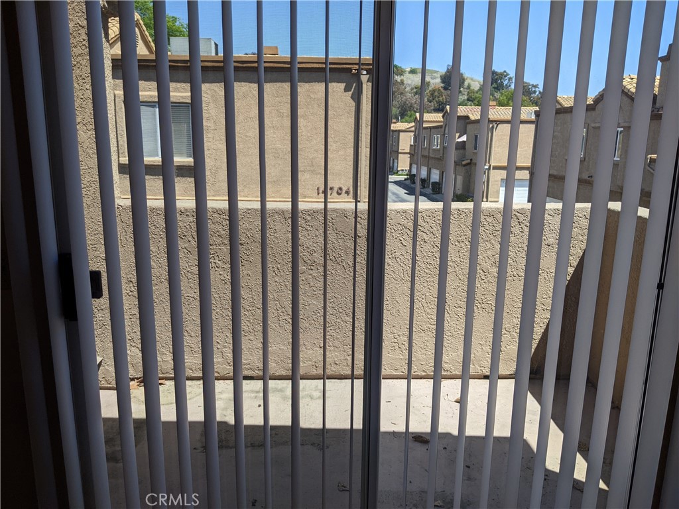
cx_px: 340
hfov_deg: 65.3
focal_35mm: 27
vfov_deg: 51.4
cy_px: 254
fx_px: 530
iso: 57
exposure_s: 1/2347
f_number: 1.8
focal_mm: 4.44
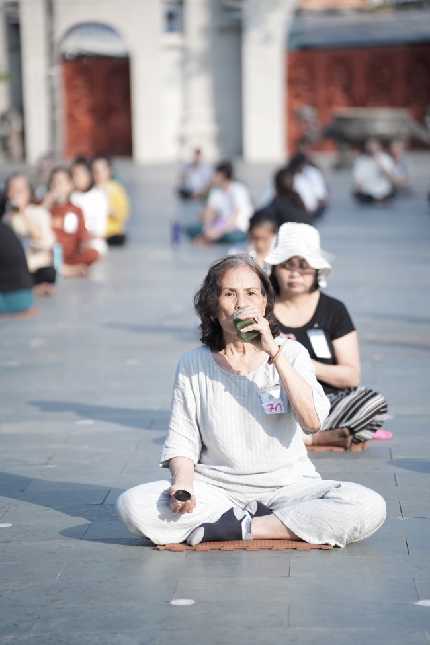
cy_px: 322
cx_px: 215
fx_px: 2419
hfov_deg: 10.2
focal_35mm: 135
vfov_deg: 15.2
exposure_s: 1/2500
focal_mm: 135
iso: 500
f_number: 2.8
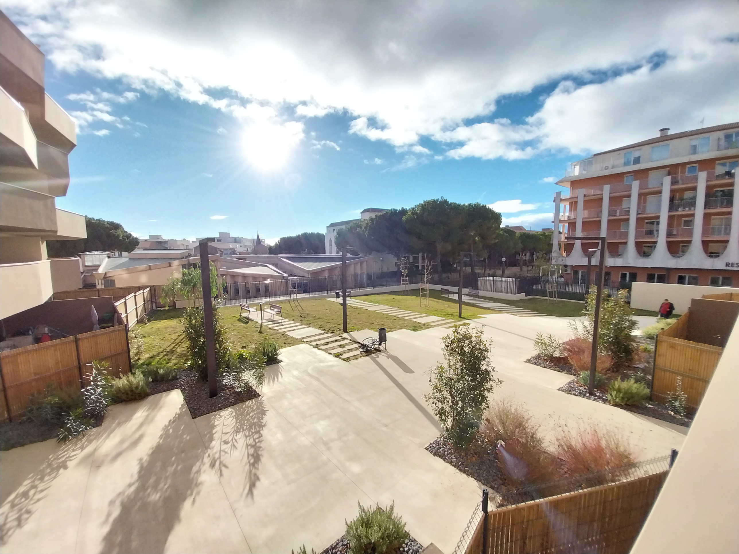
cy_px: 277
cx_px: 370
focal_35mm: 13
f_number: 2.2
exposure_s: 1/945
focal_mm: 1.13
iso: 64
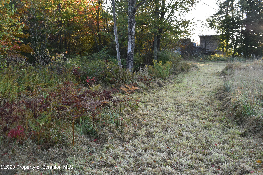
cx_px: 132
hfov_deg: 53.1
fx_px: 263
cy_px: 88
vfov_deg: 36.9
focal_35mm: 36
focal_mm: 24
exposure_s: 1/160
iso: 400
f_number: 6.3
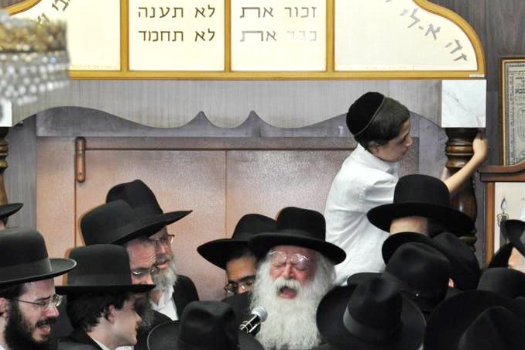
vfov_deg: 5.8
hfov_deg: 8.7
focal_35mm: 238
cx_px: 262
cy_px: 201
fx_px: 3467
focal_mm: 105
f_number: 5.3
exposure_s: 1/60
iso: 800
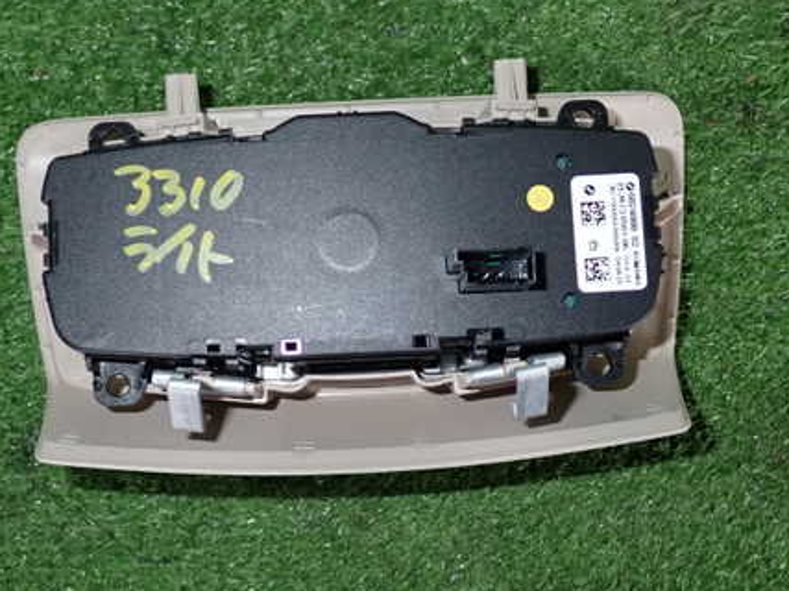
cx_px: 373
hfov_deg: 42.1
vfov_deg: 32.2
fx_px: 1025
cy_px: 305
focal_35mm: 45
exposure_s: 1/30
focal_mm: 5.79
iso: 250
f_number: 7.1
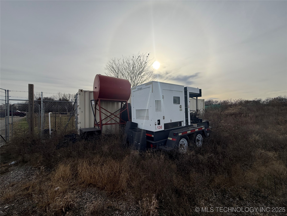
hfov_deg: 102.1
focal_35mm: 14
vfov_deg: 85.7
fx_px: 116
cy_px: 108
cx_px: 144
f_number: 2.2
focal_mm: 2.22
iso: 50
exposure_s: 1/2841
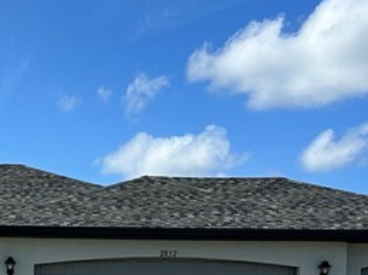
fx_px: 1009
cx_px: 63
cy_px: 366
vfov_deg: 14.8
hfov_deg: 20.4
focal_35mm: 95
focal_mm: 6.86
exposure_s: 1/6623
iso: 80
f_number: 1.78
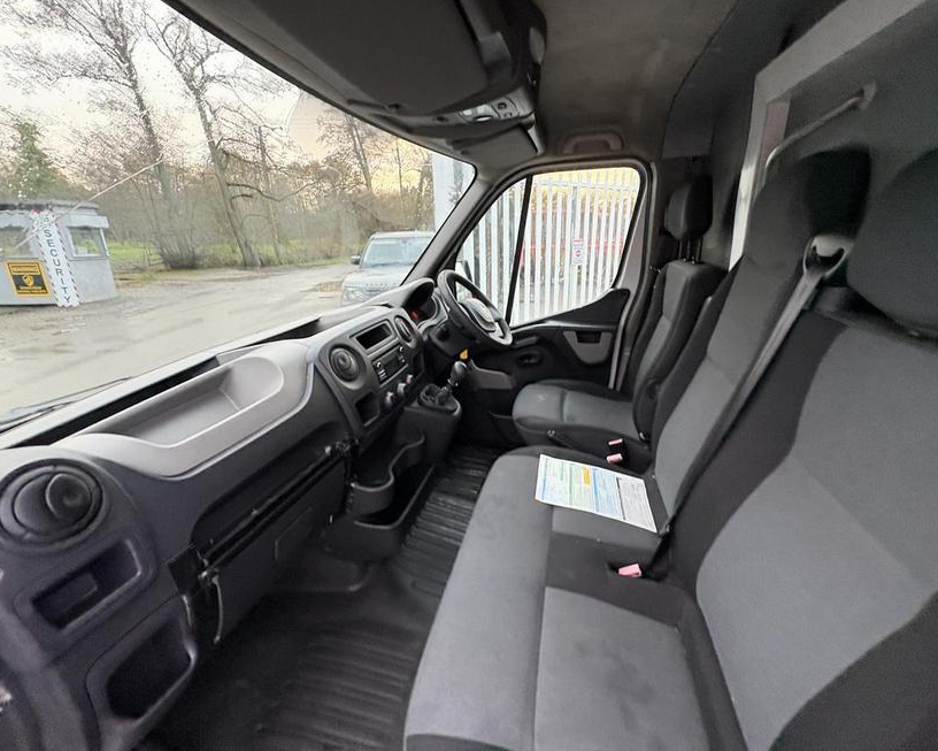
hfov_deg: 96.7
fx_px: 416
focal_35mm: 15
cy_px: 366
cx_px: 491
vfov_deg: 84.0
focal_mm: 2.22
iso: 400
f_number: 2.2
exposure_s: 1/60
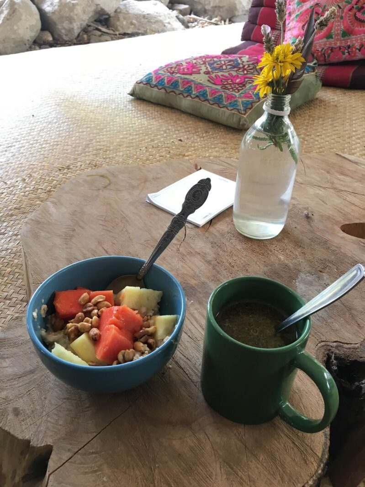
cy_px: 244
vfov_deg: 61.7
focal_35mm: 29
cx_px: 182
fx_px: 408
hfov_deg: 48.2
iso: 50
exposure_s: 1/30
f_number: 2.2
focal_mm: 4.15
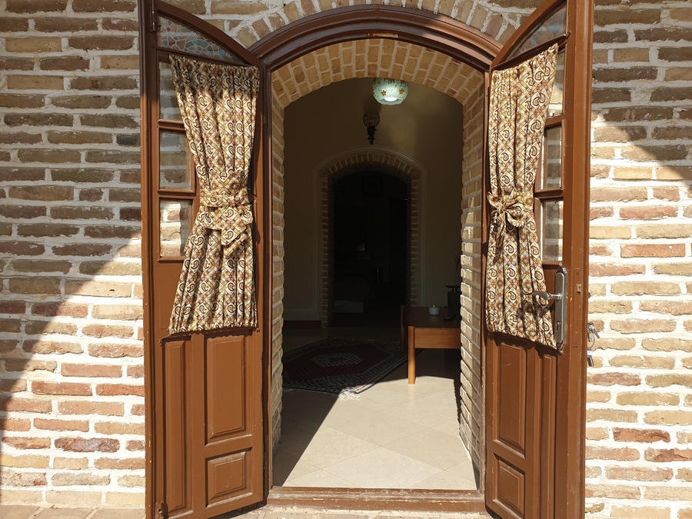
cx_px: 346
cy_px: 260
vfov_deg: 53.1
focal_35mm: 26
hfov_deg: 67.3
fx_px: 520
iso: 50
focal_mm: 4.3
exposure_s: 1/1548
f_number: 2.4
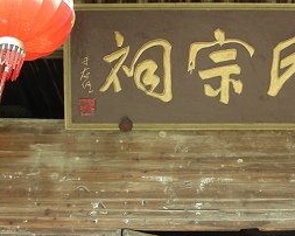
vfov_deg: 18.0
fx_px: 742
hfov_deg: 22.0
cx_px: 260
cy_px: 127
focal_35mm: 85
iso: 50
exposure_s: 1/72.6
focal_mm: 6.3
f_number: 3.5
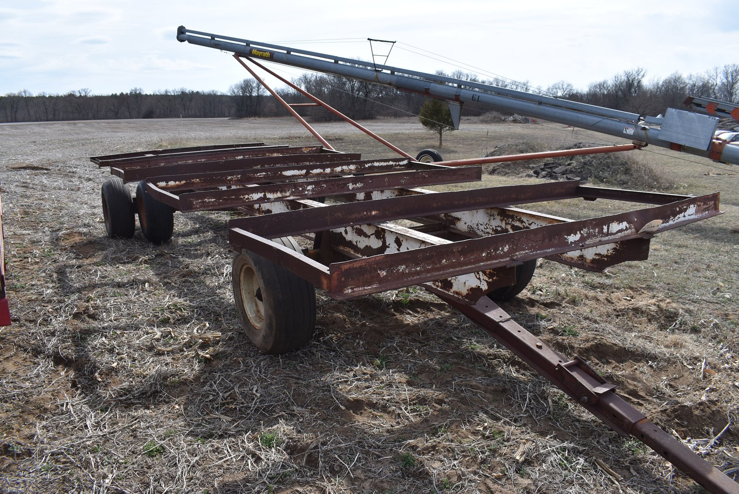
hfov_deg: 67.3
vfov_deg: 48.0
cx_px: 370
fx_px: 555
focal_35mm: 27
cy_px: 247
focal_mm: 18
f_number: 8
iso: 100
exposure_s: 1/250
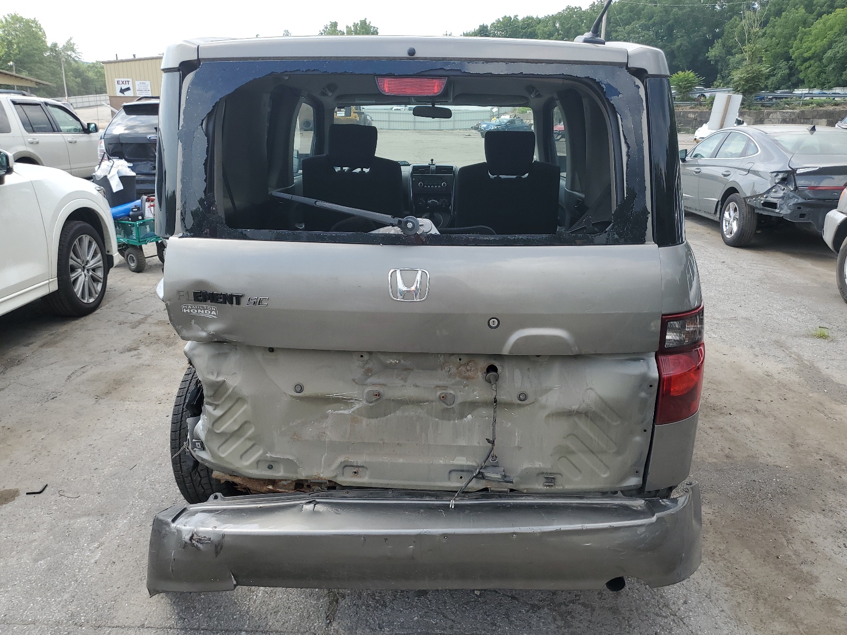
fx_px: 636
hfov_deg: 67.3
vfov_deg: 53.1
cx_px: 424
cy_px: 318
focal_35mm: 26
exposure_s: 1/1250
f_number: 1.5
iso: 50
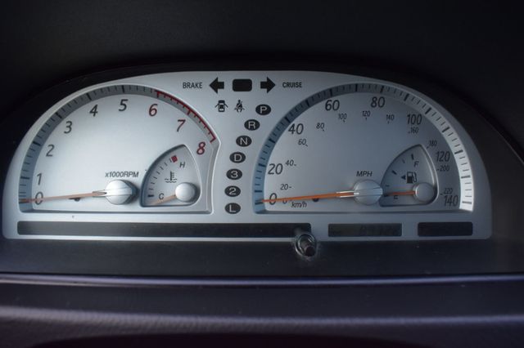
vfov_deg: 47.9
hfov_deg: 67.4
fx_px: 393
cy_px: 174
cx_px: 262
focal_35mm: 27
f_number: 6.3
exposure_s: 1/15
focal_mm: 18
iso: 1400
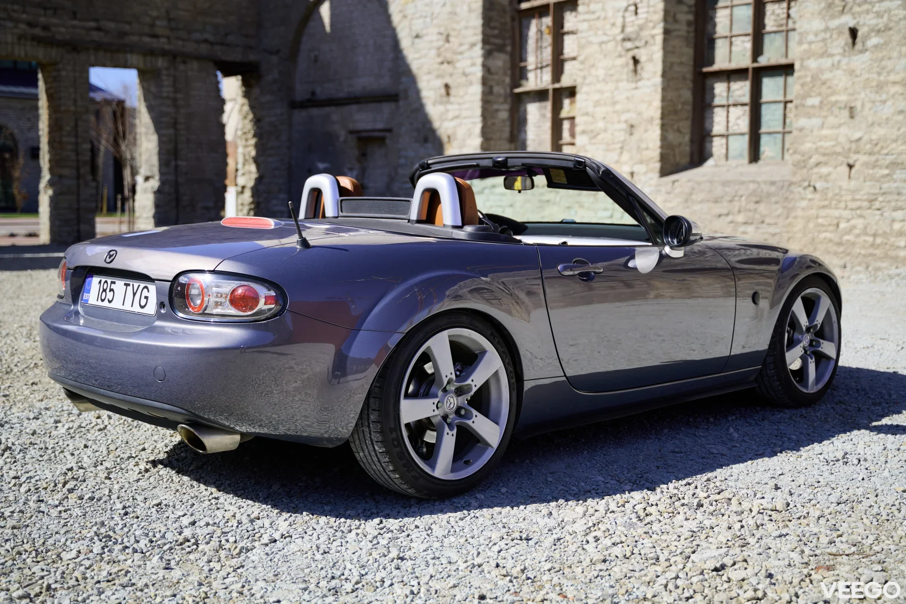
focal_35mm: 43
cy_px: 302
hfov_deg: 45.4
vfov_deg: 31.2
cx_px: 453
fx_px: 1082
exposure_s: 1/800
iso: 64
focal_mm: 43
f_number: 2.8
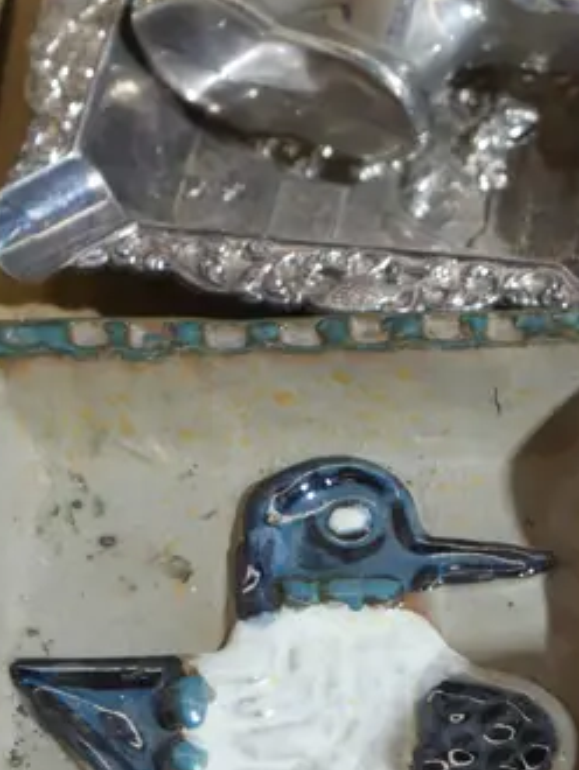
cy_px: 322
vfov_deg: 16.7
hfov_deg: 12.2
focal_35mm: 118
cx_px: 751
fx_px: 2628
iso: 1000
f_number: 4.1
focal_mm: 19
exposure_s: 1/60
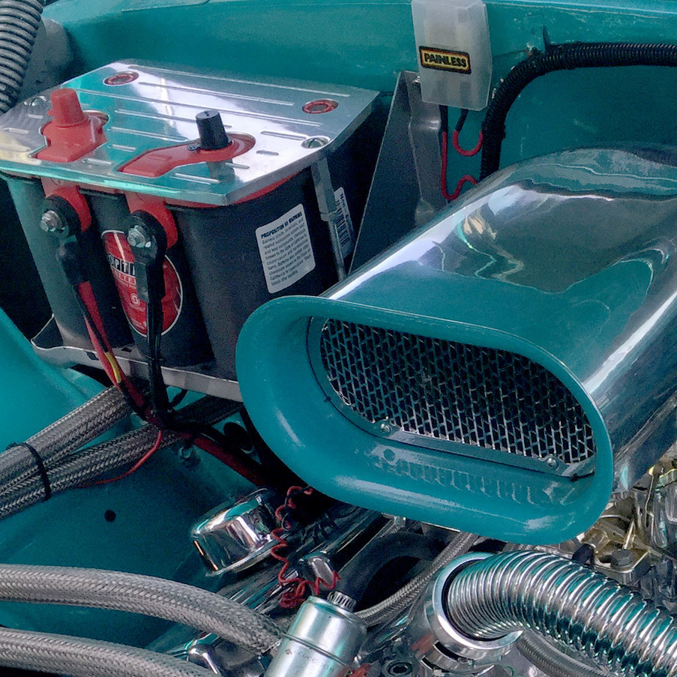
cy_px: 642
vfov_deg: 23.5
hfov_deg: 23.6
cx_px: 632
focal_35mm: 71
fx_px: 1571
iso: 32
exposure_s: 1/380
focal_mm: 4.15
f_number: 2.2
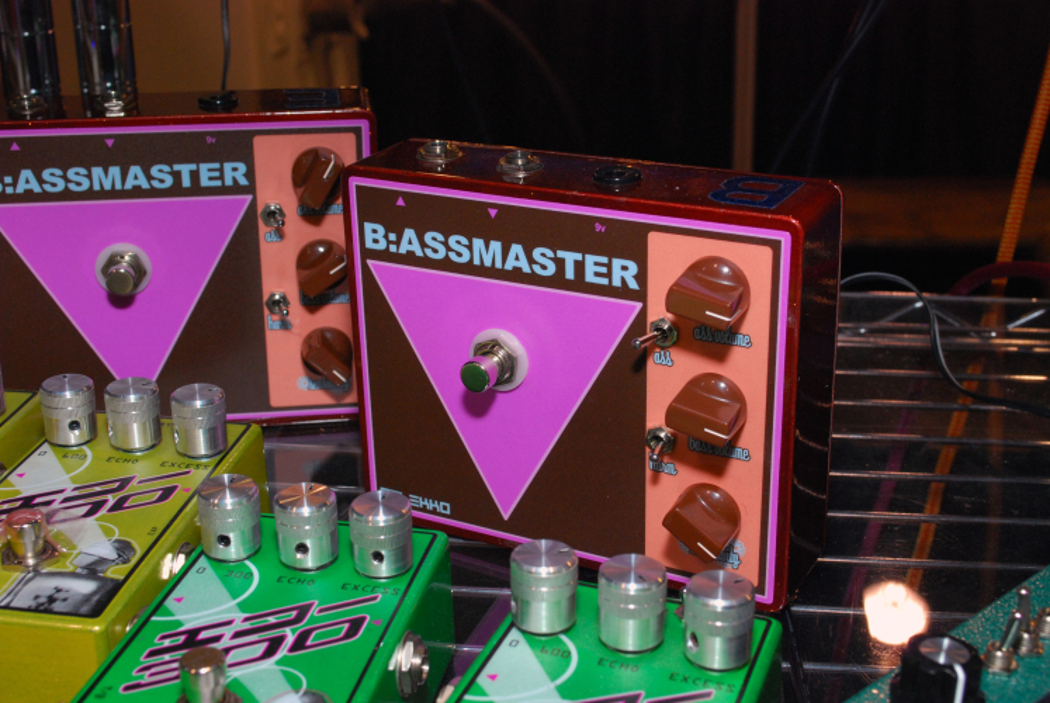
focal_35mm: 48
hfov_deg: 41.1
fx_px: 1402
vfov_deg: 28.1
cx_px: 525
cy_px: 352
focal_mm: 32
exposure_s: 1/60
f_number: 10
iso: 640
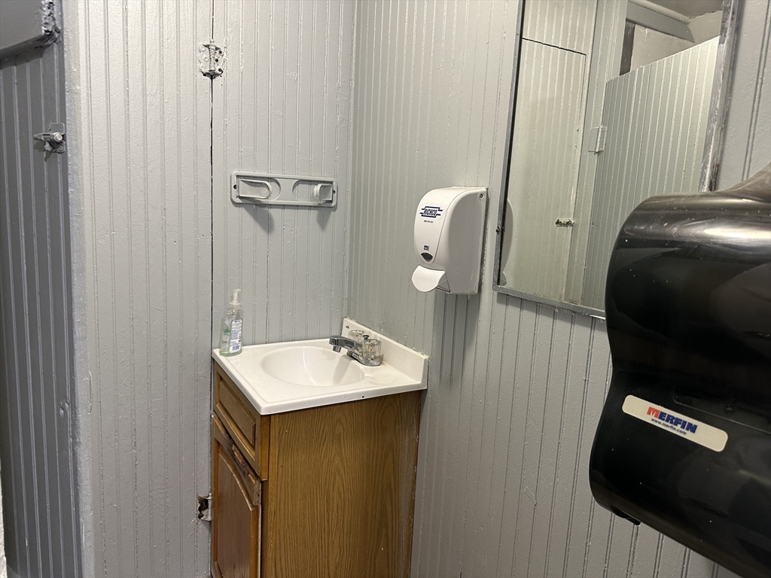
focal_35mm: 24
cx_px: 386
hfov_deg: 71.6
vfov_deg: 56.8
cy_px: 289
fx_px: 535
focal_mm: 6.86
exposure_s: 1/60
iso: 200
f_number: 1.78
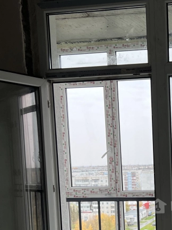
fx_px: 431
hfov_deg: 21.4
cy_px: 205
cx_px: 190
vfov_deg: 28.7
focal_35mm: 65
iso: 40
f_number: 1.5
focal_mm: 5.7
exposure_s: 1/100
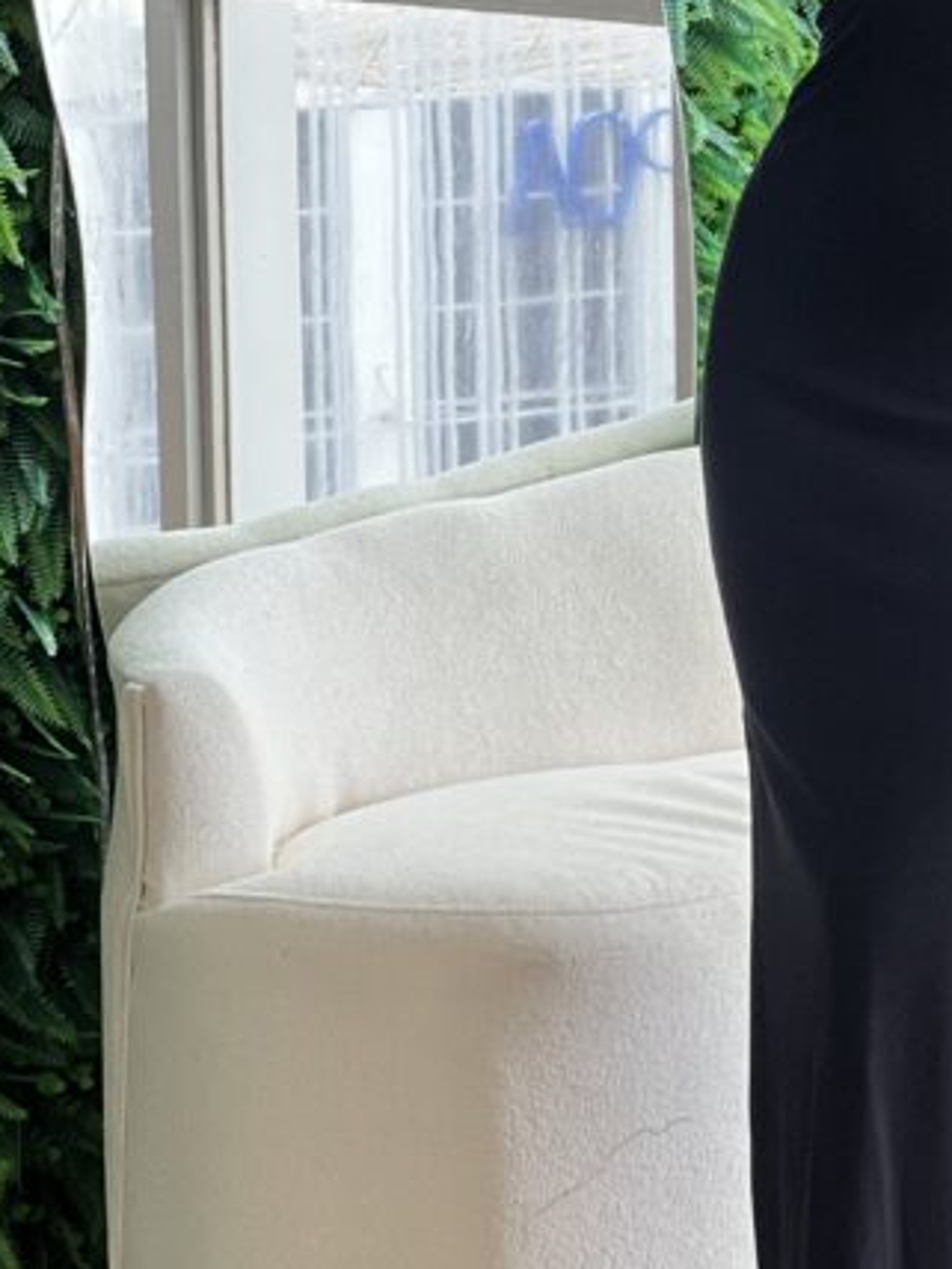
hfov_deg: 8.8
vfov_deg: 11.8
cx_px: 1020
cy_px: 452
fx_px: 6160
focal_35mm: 168
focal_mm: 9
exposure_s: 1/120
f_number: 2.8
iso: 100
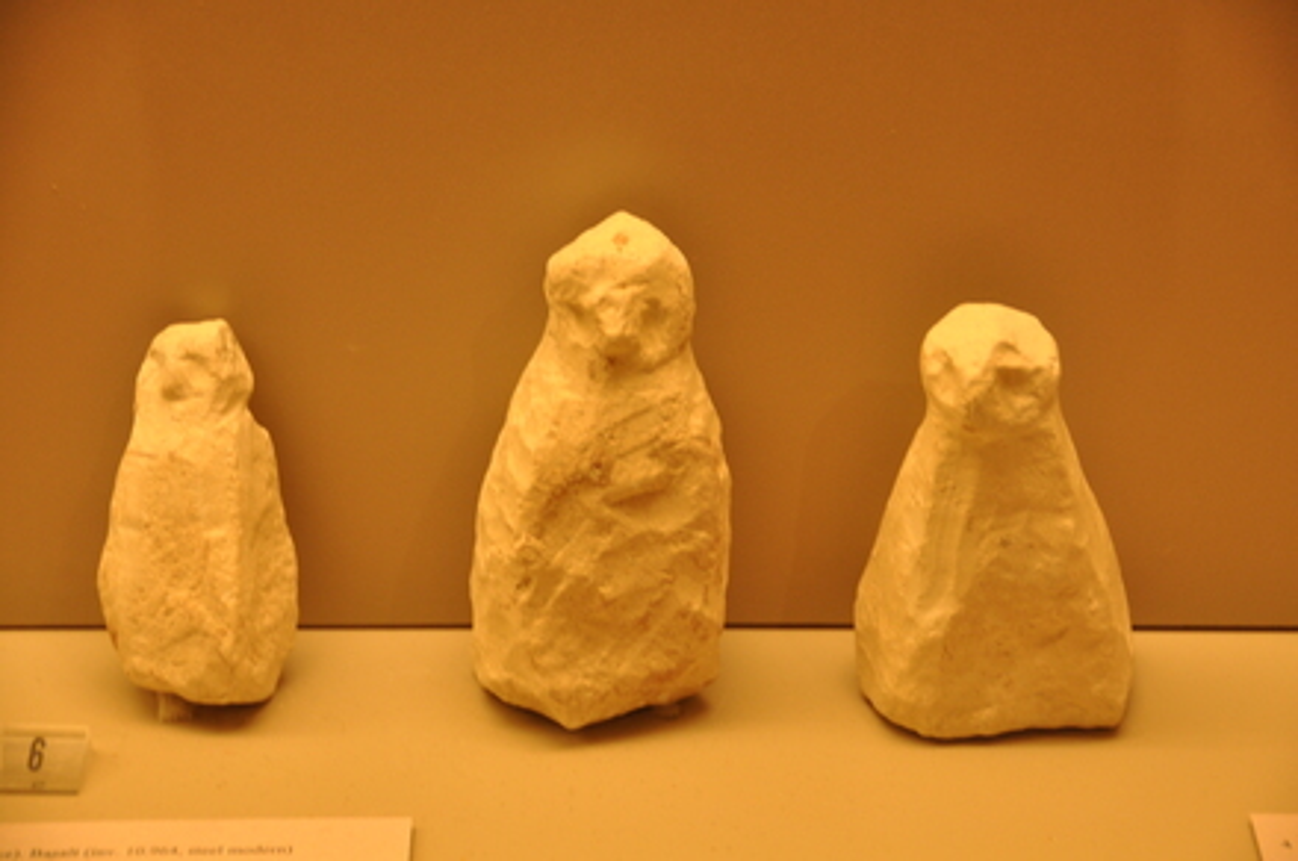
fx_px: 4320
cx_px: 649
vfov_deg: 11.4
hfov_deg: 17.1
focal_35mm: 120
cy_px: 430
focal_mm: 80
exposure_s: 1/30
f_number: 5
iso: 640
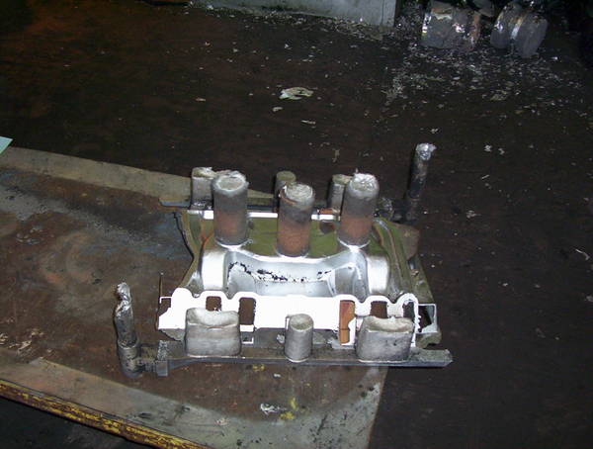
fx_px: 739
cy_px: 224
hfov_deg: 43.7
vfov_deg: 33.8
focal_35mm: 43
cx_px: 296
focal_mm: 5.77
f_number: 2.73
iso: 140
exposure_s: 1/60
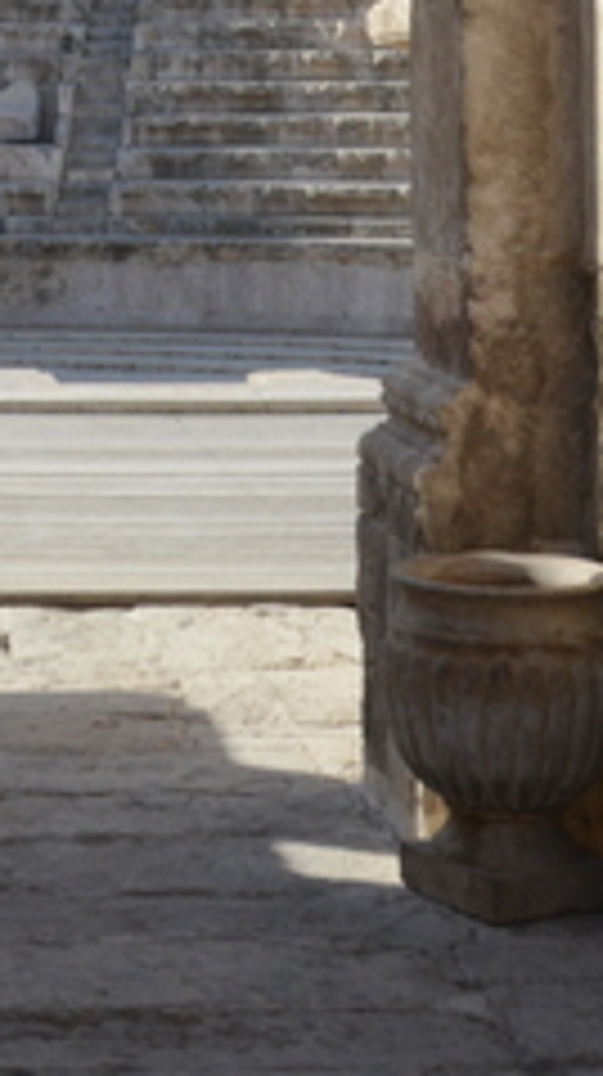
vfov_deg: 20.9
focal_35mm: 96
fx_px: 2736
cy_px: -176
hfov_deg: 12.2
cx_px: -194
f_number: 10
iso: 320
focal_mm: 22
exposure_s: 1/400
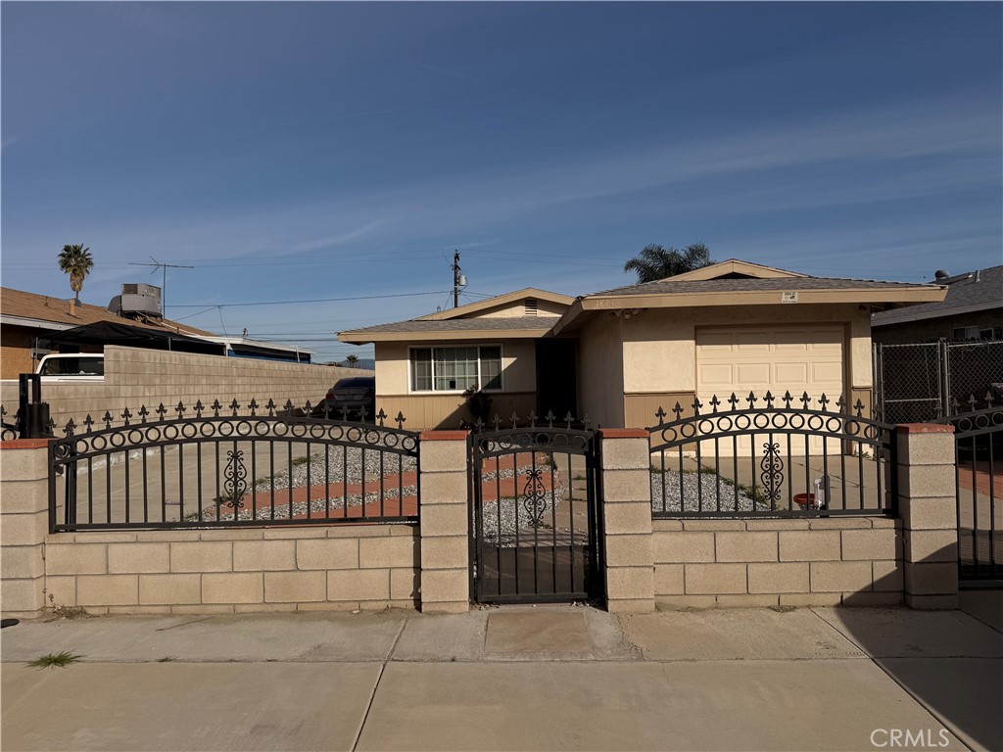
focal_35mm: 24
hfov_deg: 71.6
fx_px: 695
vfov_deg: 56.8
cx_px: 502
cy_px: 376
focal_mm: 6.76
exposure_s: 1/14286
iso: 80
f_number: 1.78
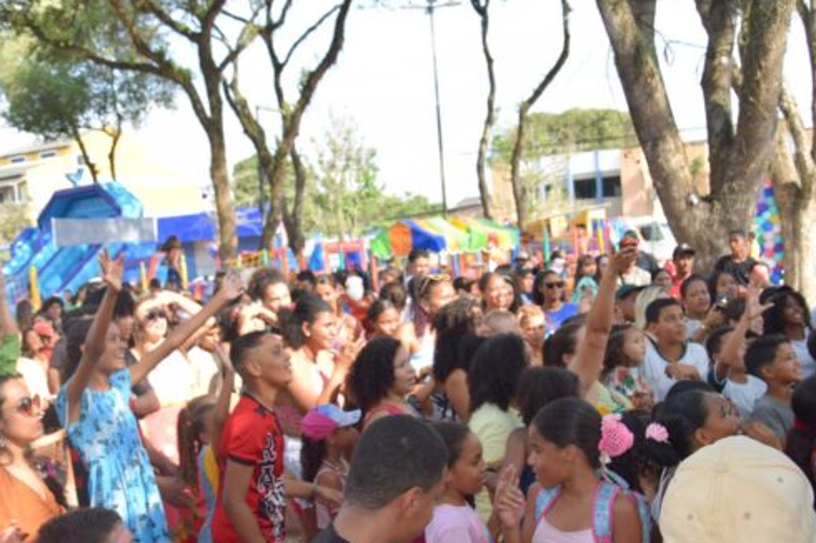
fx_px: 1082
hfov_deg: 41.2
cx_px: 350
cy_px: 352
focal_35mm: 48
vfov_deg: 28.0
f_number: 5.6
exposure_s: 1/125
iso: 100
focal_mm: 21
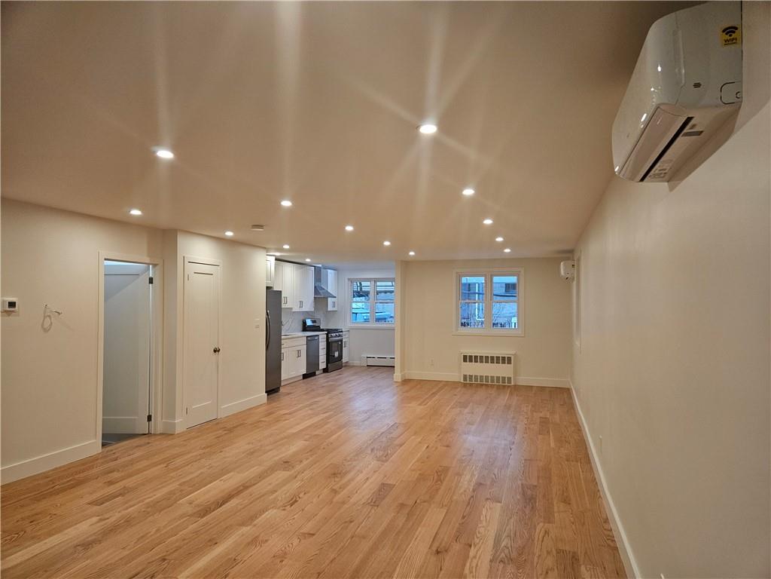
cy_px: 290
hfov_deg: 73.9
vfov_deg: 58.9
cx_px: 386
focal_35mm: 23
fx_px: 512
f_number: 1.8
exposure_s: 1/120
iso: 200
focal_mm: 5.4
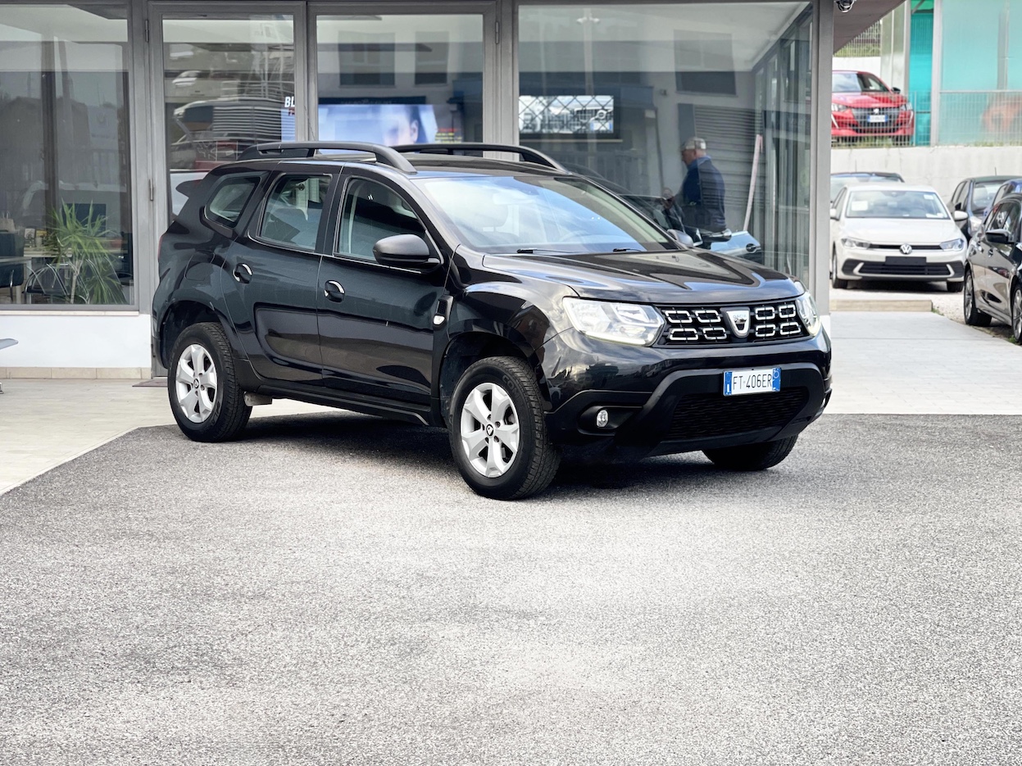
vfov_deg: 22.9
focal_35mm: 64
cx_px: 511
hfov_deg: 30.3
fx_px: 1889
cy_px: 383
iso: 64
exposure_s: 1/121
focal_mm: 7.5
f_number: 2.2
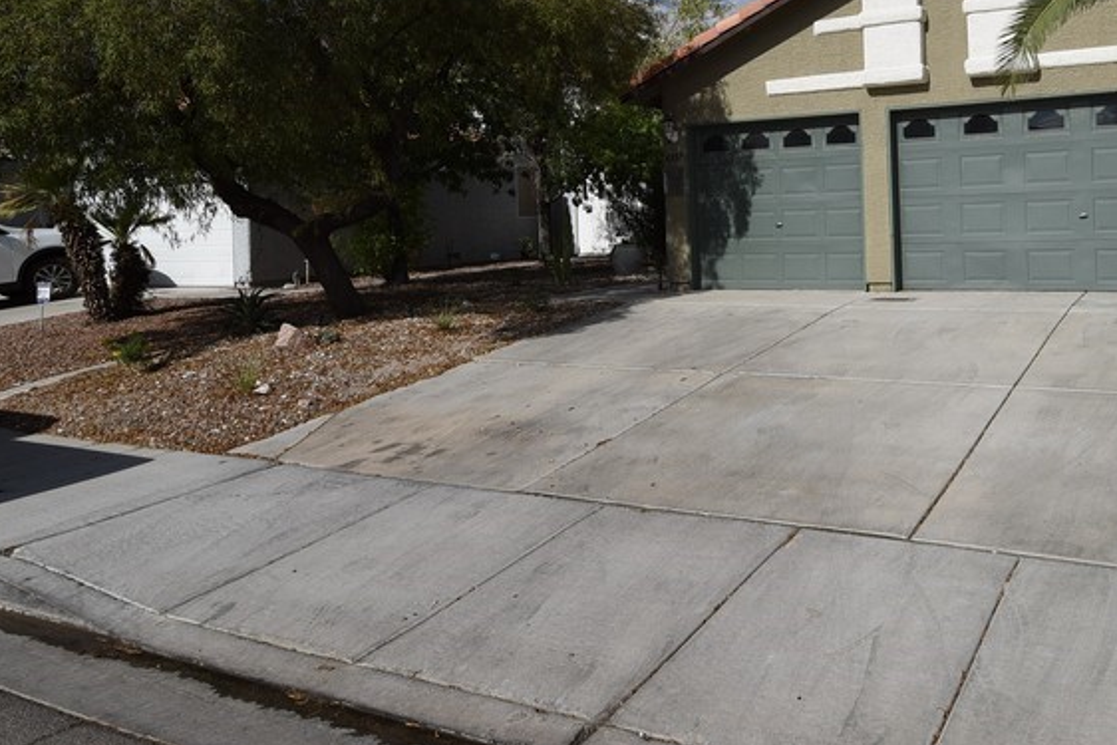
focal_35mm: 31
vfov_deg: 41.5
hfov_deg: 57.6
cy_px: 216
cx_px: 821
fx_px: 962
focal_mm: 17
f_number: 11
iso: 200
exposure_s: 1/640
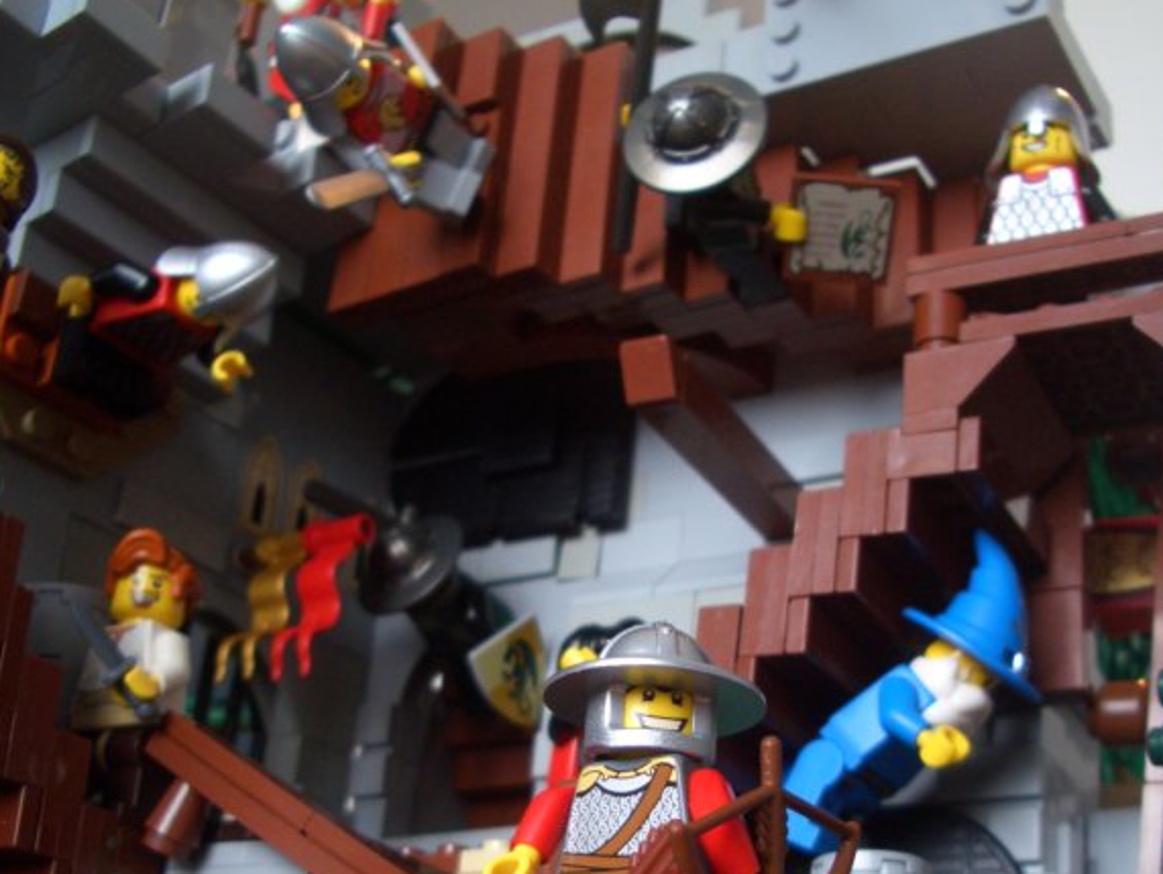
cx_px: 640
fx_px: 1647
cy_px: 568
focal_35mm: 49
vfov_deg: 29.5
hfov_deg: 38.8
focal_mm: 5.8
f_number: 2.6
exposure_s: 1/8
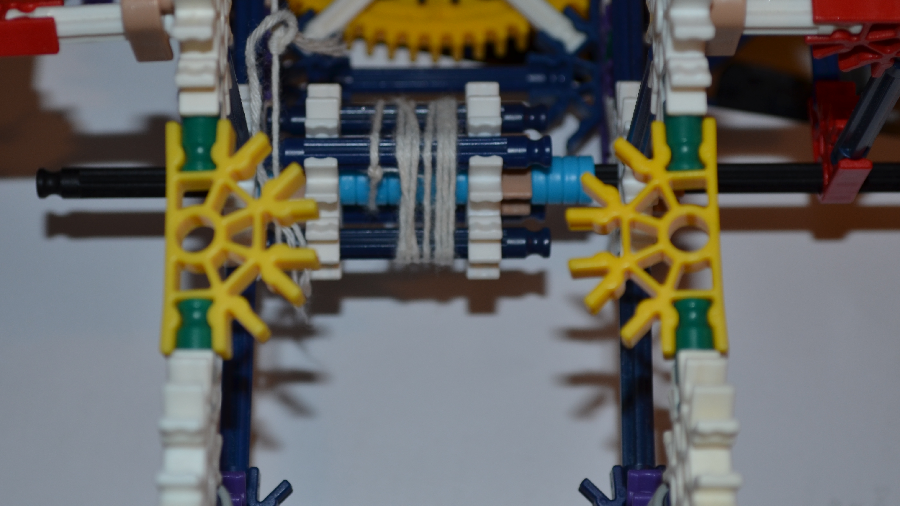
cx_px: 408
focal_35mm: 90
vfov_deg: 13.4
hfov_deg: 23.7
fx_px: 2148
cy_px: 208
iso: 200
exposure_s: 1/30
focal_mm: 46
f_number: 5.6
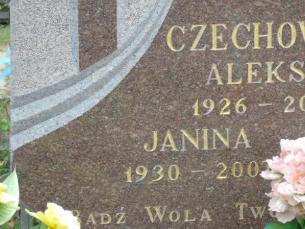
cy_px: 90
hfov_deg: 11.2
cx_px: 182
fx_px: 1560
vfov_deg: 8.4
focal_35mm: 177
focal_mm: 22
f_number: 4.6
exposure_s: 1/80
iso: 80
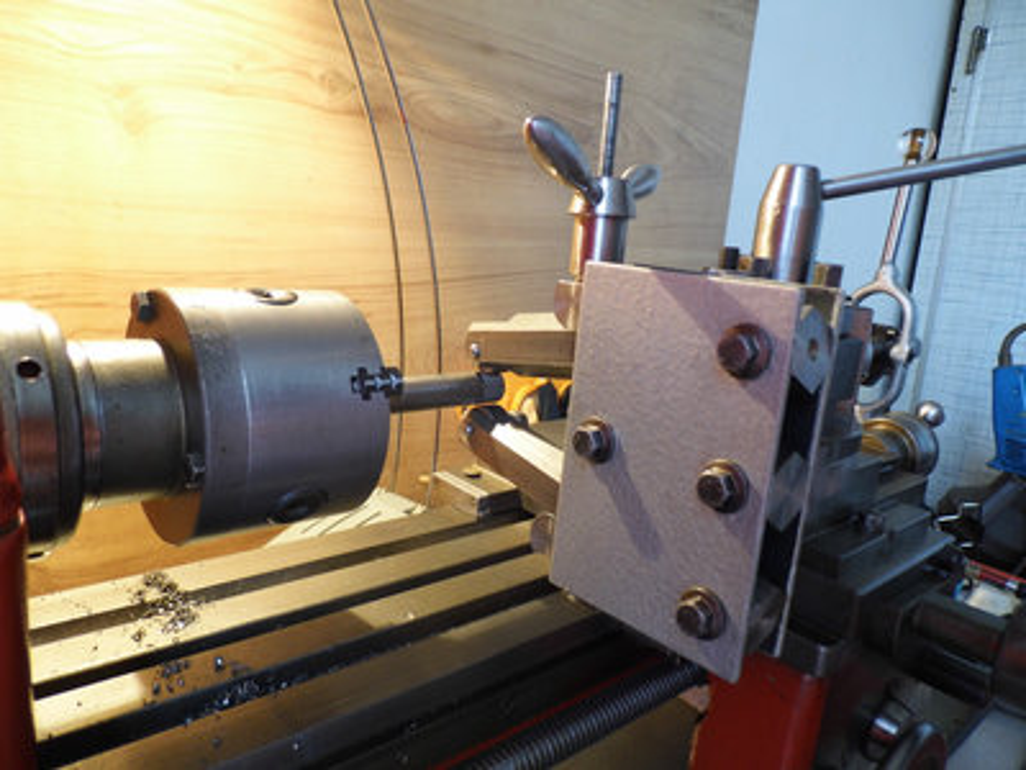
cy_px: 385
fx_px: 741
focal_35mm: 25
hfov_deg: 69.4
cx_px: 513
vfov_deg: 54.9
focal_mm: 4.5
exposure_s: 1/7
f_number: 3.1
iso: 100
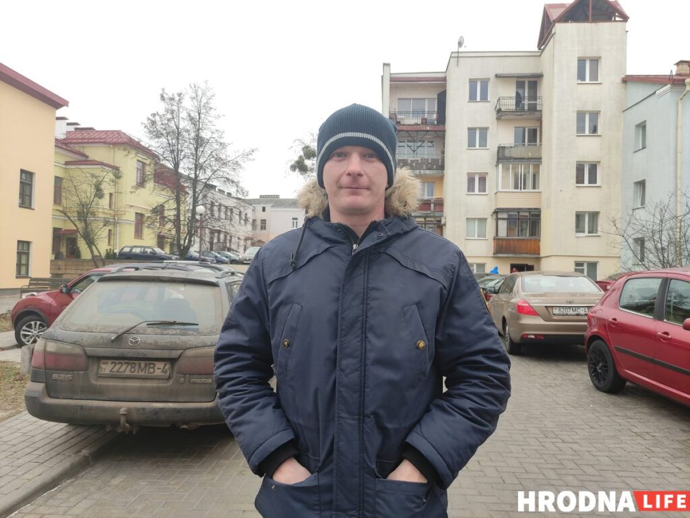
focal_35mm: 25
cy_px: 259
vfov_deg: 54.9
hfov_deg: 69.4
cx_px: 345
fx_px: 499
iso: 100
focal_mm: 5.43
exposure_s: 1/103
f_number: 1.89
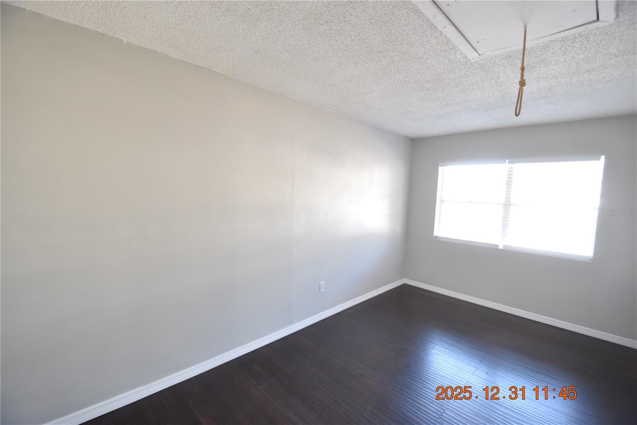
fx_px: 265
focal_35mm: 15
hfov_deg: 100.4
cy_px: 212
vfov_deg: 77.3
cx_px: 318
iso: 800
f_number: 3.5
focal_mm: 10
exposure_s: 1/45
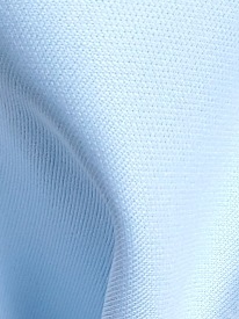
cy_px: 316
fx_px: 940
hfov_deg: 14.5
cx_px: 126
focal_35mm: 102
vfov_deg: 18.8
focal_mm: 4.3
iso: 200
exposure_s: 1/30
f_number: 1.5
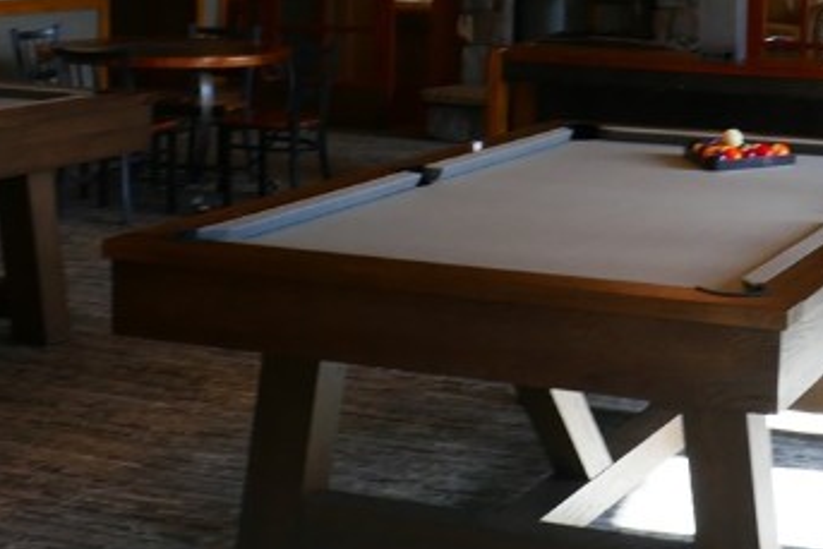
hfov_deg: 24.1
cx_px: 530
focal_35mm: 84
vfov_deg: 16.2
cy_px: 110
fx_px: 1921
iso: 200
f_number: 5
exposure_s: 1/60
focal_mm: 9.1
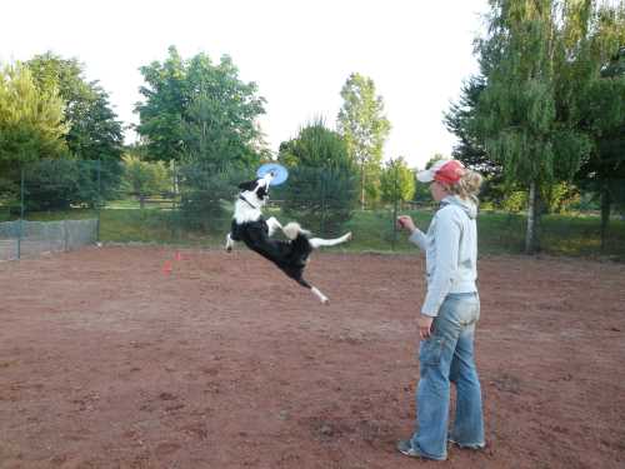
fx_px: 542
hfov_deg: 60.0
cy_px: 234
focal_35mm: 30
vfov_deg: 46.8
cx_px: 312
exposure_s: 1/250
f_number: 2.8
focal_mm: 4.9
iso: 200
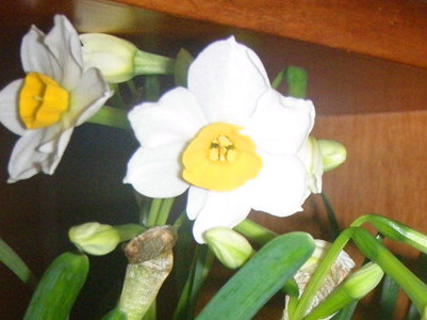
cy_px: 160
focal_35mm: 38
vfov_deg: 37.7
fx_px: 468
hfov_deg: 49.0
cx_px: 214
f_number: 3.5
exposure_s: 1/250
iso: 500
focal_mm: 6.7
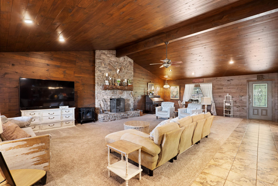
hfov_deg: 96.7
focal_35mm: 16
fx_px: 124
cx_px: 139
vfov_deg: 73.7
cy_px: 93
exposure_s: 1/2
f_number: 6.3
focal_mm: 16
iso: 1250
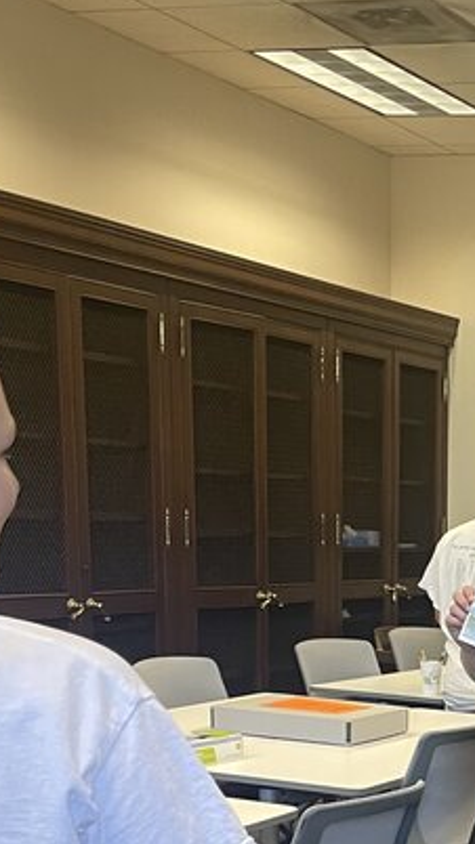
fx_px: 1590
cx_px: 698
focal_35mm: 71
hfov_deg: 15.7
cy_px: 899
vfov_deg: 27.5
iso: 125
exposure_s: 1/60
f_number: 1.6
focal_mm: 4.2
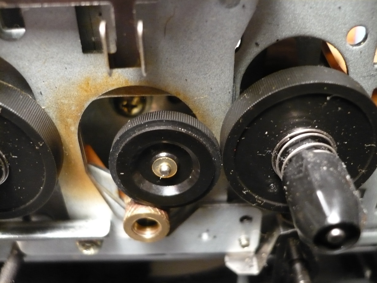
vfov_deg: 40.7
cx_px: 188
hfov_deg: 52.6
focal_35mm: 35
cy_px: 142
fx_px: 381
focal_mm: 5.8
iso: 400
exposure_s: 1/13
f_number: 2.8
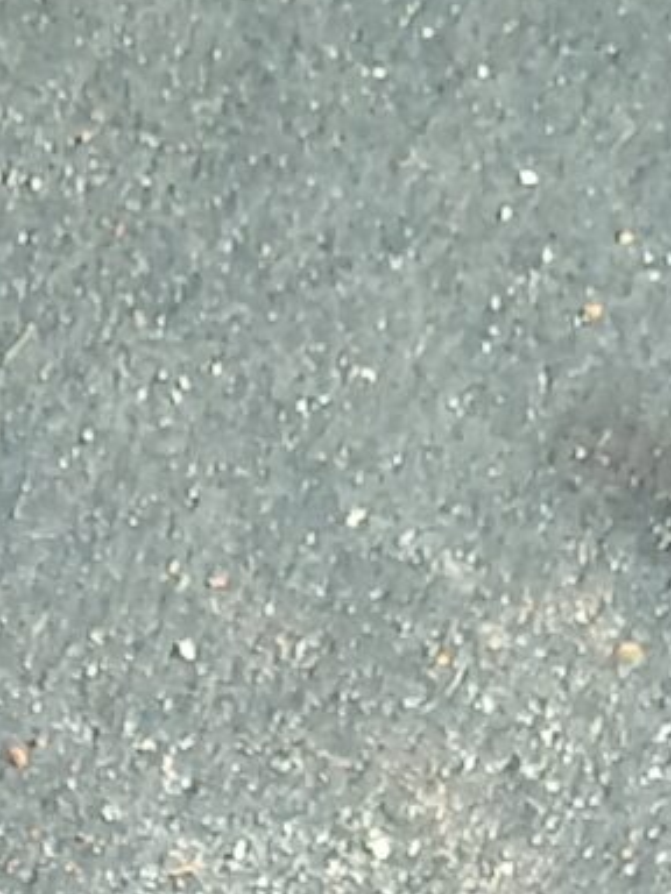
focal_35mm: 180
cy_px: 2277
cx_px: -655
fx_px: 4652
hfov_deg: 7.9
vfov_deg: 9.5
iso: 64
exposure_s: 1/60
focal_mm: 4
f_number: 1.8
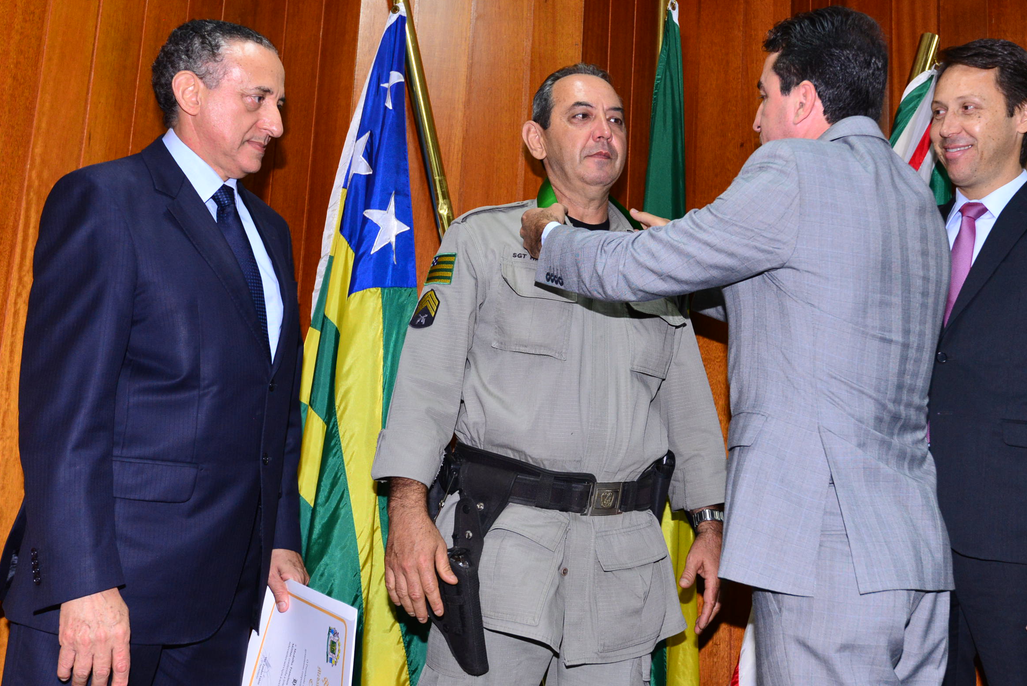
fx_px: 1284
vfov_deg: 29.9
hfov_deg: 43.5
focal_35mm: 45
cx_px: 584
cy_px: 312
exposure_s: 1/125
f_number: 5.6
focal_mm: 35
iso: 1600
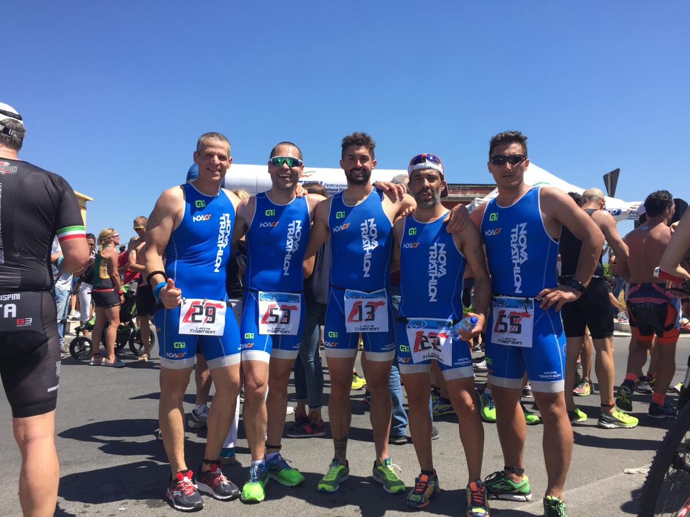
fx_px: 578
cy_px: 258
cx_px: 345
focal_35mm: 29
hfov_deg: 61.7
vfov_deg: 48.2
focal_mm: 4.15
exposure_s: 1/1364
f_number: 2.2
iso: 32
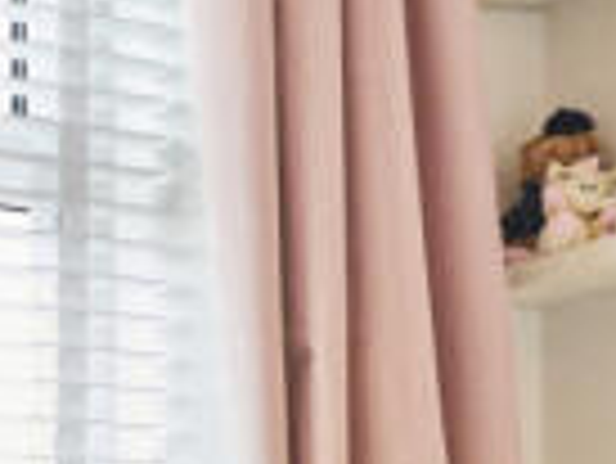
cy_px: 768
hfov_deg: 14.6
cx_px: -553
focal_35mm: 115
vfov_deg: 12.1
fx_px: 2048
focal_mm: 16
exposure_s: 1/250
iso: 2500
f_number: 4.5
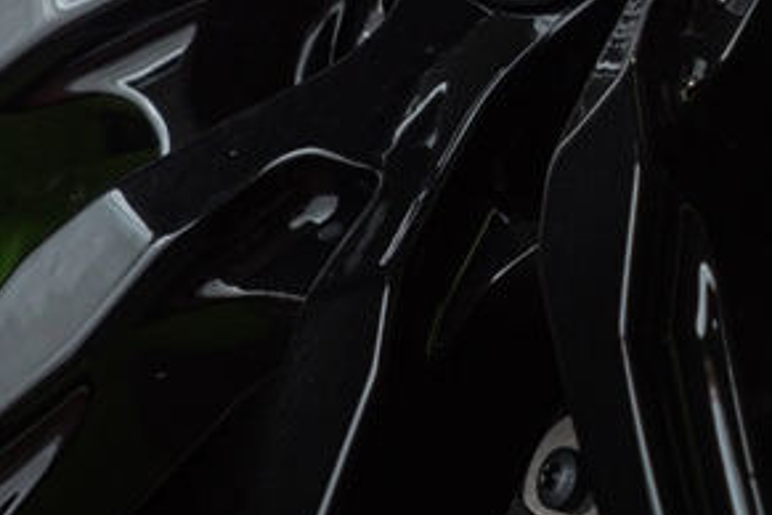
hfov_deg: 5.0
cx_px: 764
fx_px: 8770
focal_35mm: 409
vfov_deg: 3.4
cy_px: -232
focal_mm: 62
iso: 100
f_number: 8
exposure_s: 1/100
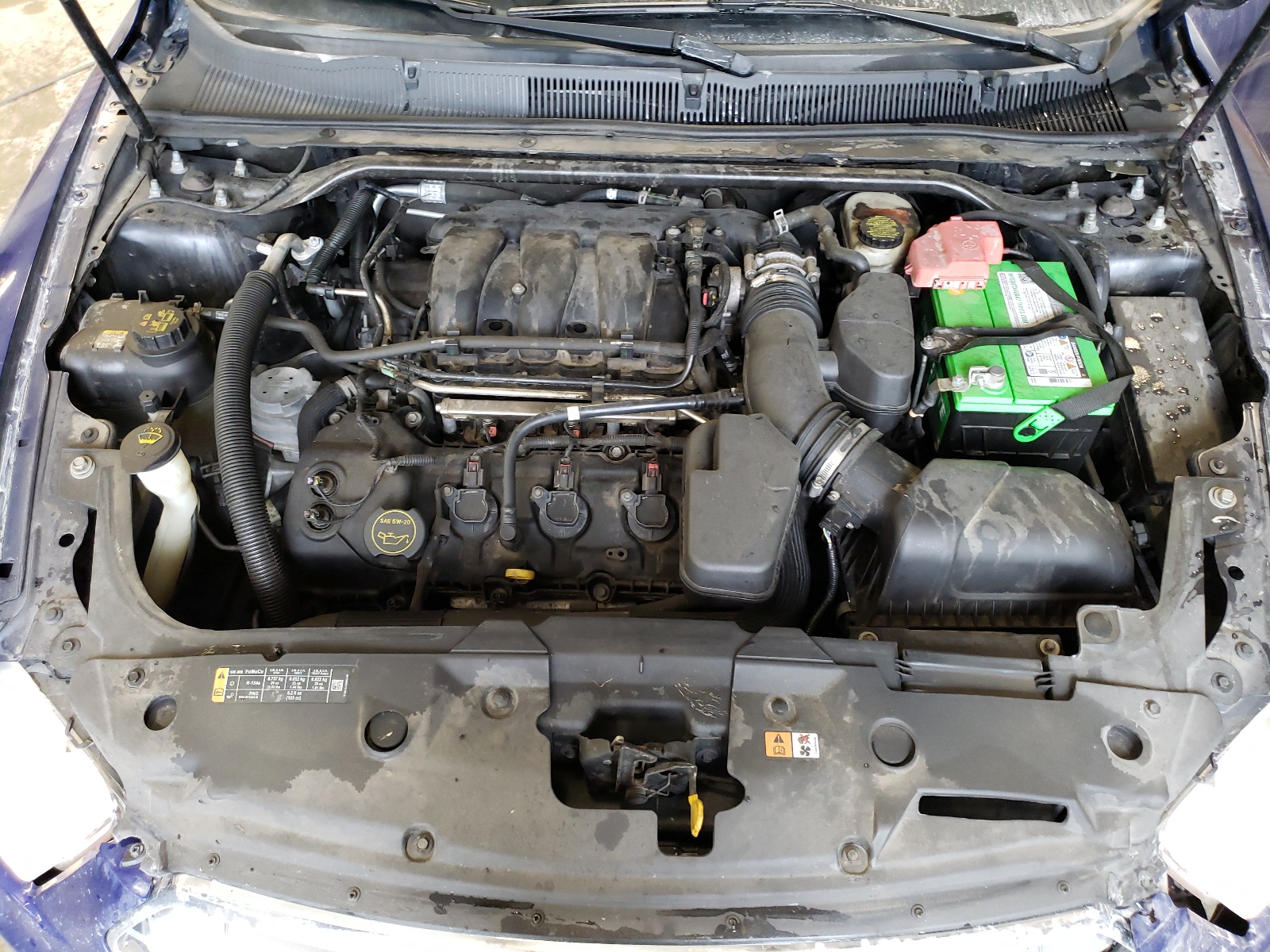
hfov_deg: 67.3
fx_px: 954
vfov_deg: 53.1
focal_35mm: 26
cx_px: 635
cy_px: 476
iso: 207
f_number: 1.5
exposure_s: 1/60.2
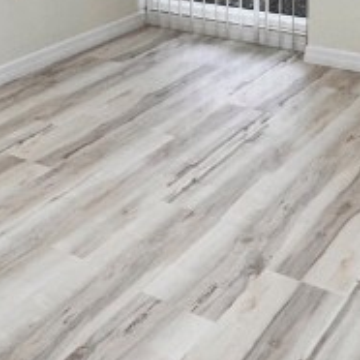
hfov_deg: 25.3
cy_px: -60
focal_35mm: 68
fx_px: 800
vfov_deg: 23.4
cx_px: 137
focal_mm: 2.22
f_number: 2.2
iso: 40
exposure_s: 1/130
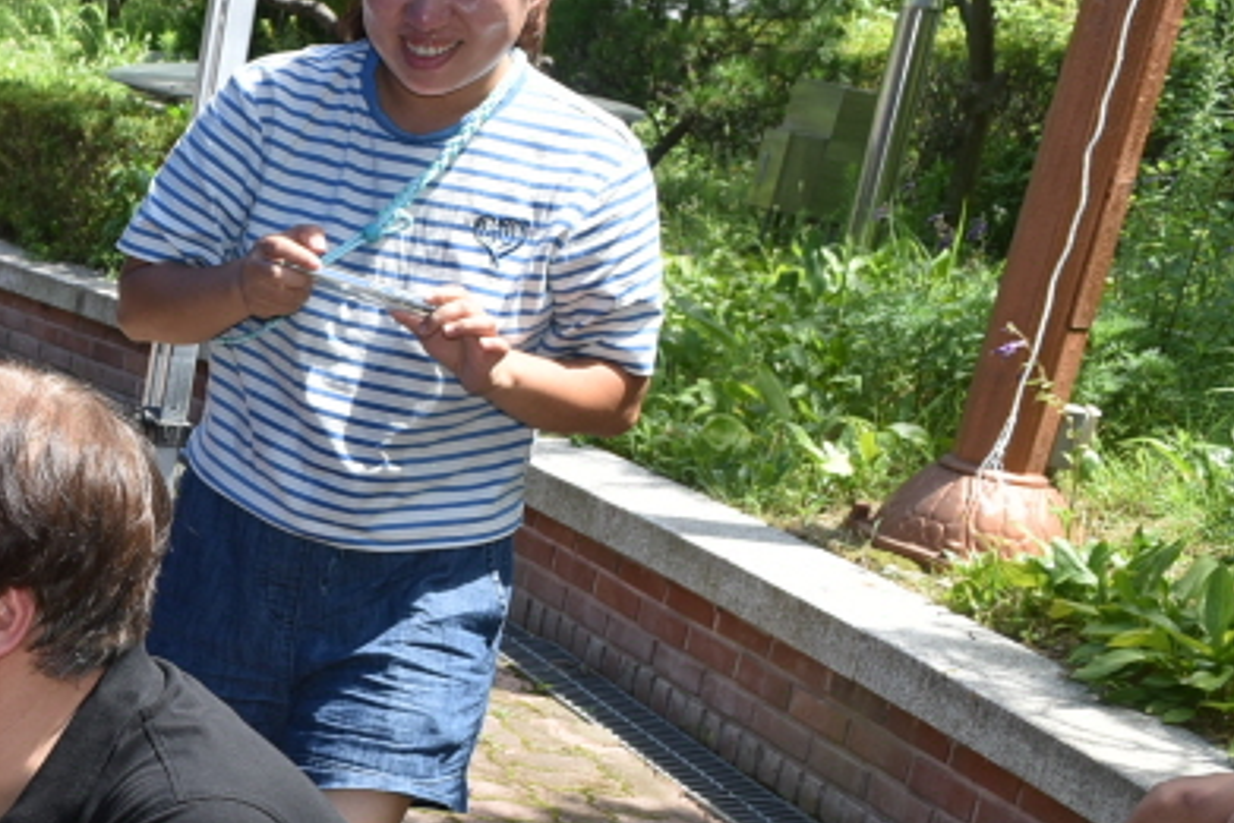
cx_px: -218
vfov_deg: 19.5
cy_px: 684
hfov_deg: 26.3
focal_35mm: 69
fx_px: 2366
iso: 100
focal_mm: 18
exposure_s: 1/160
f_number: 6.3
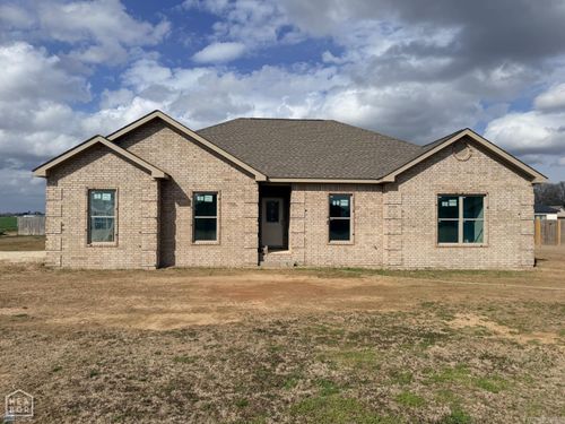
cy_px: 212
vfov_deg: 56.8
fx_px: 392
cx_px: 282
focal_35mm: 24
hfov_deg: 71.6
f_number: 1.78
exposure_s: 1/10309
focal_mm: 6.76
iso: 80
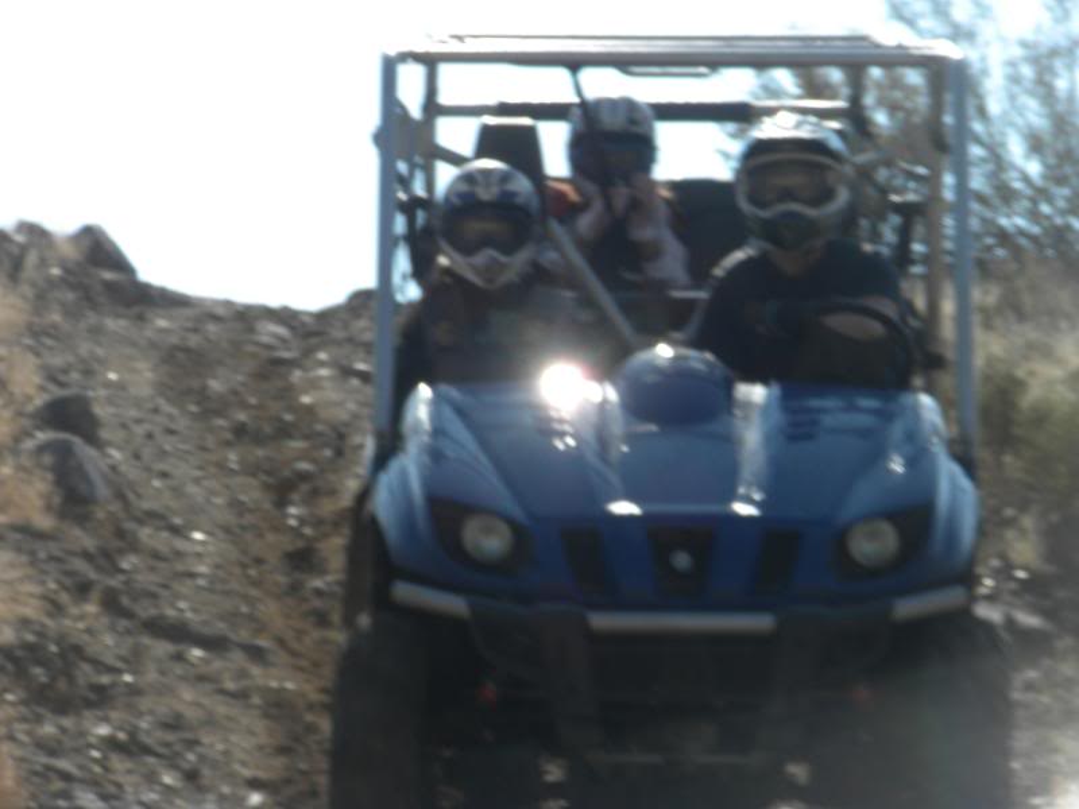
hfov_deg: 8.3
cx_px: 540
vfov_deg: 6.2
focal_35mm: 238
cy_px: 404
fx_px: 7419
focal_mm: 42.1
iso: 64
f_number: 14
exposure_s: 1/81
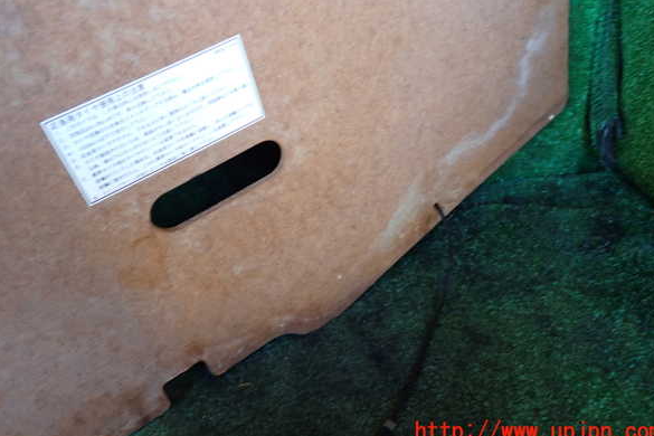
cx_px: 332
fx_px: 581
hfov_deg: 58.7
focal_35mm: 32
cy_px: 195
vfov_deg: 41.1
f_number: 2.3
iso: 250
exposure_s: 1/30
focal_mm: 5.4
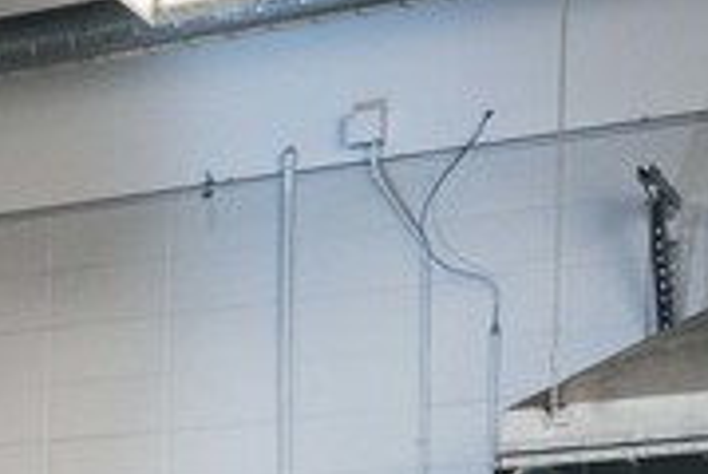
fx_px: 2699
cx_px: -1088
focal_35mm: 137
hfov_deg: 11.7
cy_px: 1025
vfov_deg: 9.3
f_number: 4.5
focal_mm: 24
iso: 1600
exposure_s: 1/125
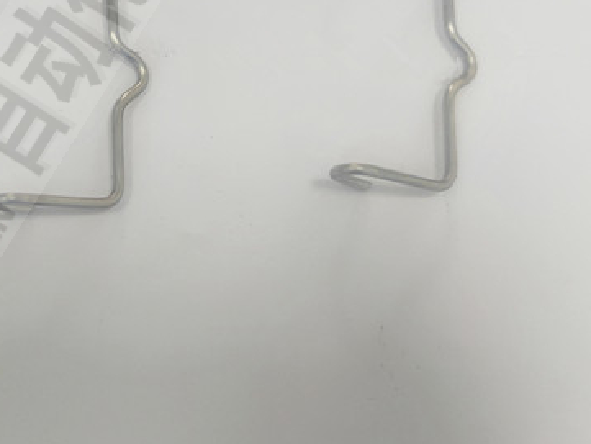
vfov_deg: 28.5
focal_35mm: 51
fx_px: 871
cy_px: 169
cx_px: -23
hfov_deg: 33.7
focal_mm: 3.97
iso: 190
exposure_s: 1/50
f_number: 1.7
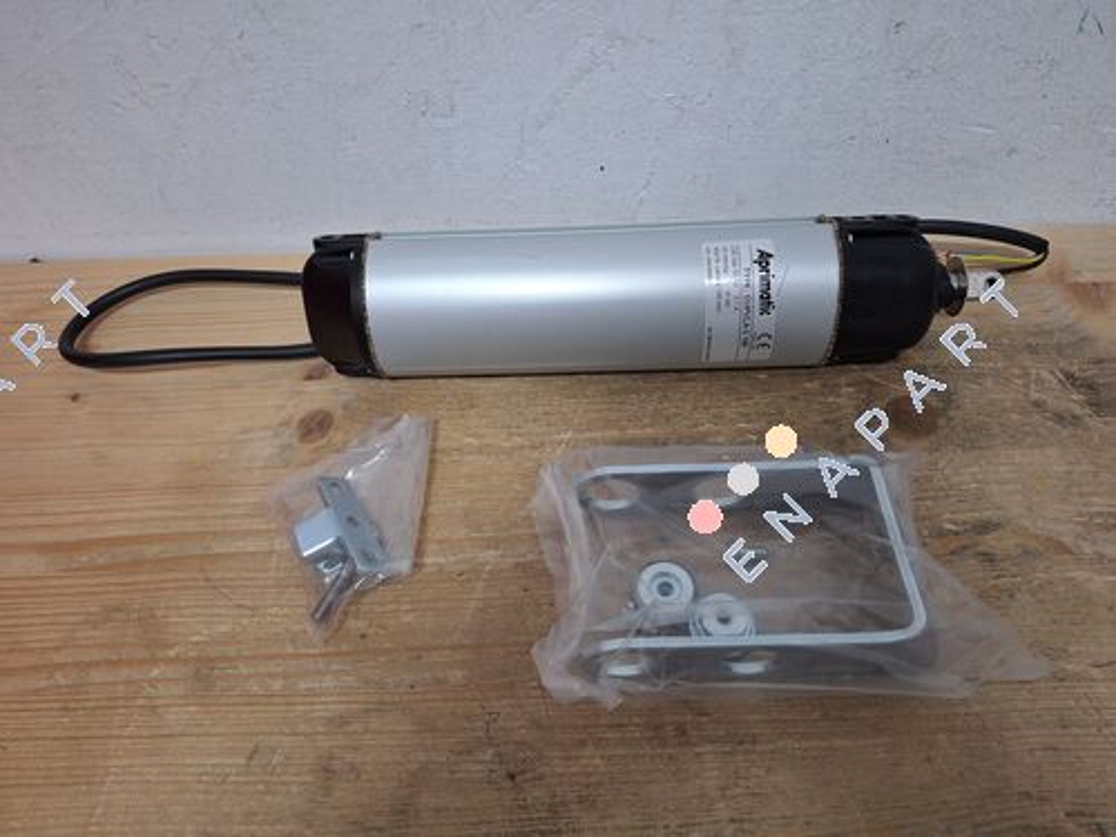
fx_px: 742
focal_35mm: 23
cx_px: 558
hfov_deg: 73.9
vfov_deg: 58.9
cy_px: 418
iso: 250
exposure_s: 1/33
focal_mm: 5.54
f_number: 1.8
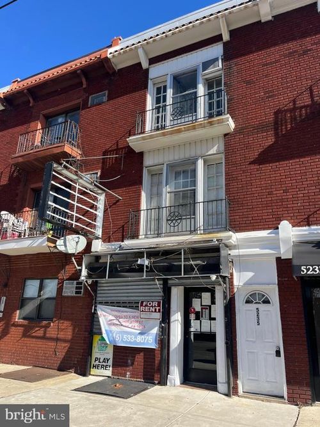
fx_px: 321
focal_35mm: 26
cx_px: 160
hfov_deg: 53.0
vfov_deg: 67.3
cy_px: 214
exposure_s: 1/1890
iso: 50
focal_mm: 5.1
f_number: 1.6
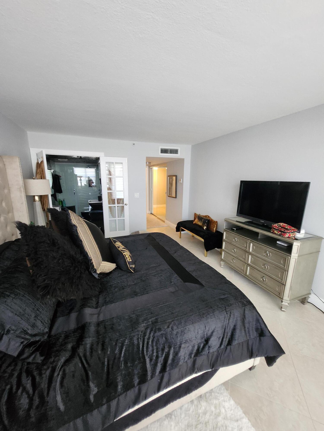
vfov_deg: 106.2
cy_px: 216
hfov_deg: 89.9
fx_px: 162
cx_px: 162
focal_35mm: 13
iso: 400
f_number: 2.2
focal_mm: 1.74
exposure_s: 1/40
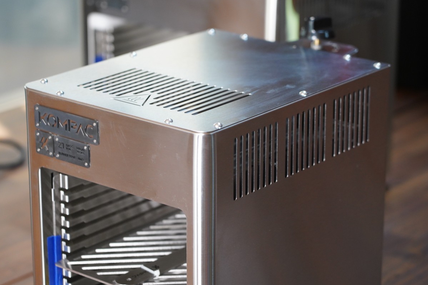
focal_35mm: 112
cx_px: 200
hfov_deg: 18.3
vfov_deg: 12.2
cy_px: 139
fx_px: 1331
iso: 2500
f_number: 4
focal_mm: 105
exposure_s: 1/125
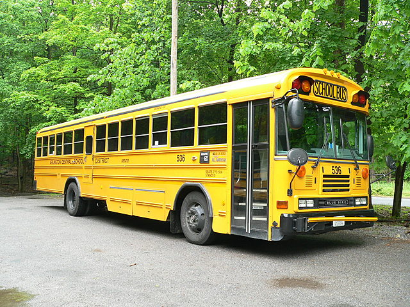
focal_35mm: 36
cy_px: 154
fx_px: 426
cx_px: 205
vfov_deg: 39.7
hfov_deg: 51.4
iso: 80
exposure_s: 1/50
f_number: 2.8
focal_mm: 6
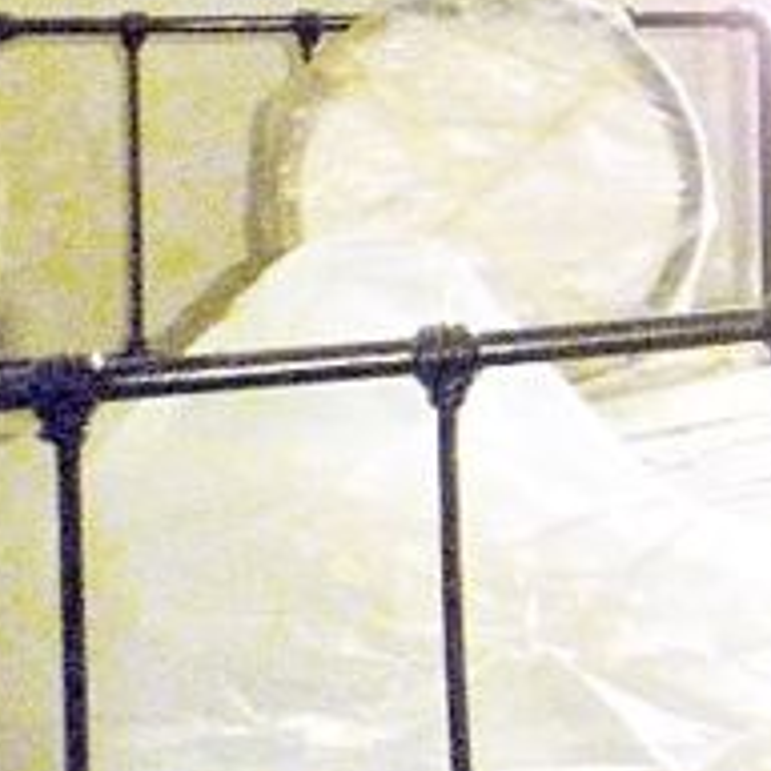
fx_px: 2293
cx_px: 1351
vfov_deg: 18.1
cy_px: -161
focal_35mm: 91
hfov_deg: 16.3
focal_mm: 5
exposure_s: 1/8
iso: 400
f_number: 2.8
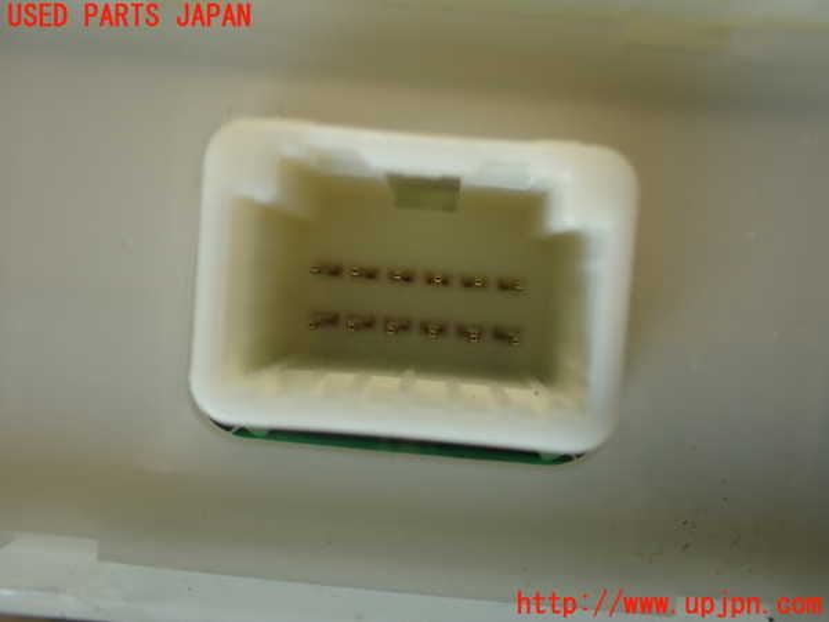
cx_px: 414
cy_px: 311
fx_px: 766
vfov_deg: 44.2
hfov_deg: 56.8
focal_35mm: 32
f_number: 2.4
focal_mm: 5.79
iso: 160
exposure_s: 1/60
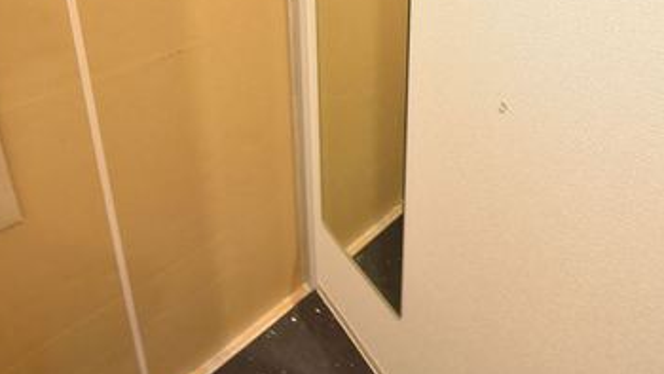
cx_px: 389
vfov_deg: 36.4
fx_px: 405
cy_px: -89
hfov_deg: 78.0
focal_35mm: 23
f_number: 4.5
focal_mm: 8
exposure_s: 1/13
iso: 800
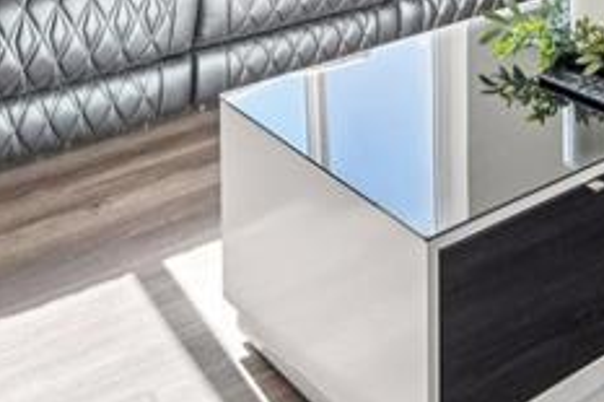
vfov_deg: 16.4
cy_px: -371
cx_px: 513
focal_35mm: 66
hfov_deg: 29.6
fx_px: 1107
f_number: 8
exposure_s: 1/30
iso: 800
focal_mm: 10
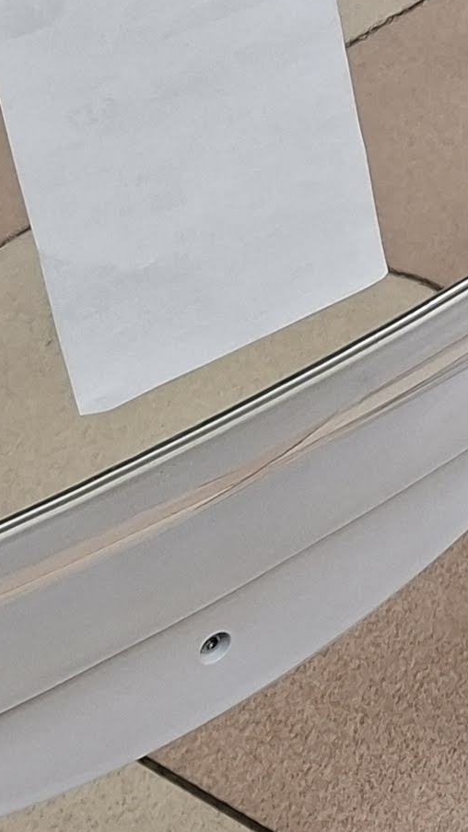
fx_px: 2449
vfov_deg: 18.0
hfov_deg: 9.9
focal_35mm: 111
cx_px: 1042
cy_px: -252
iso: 200
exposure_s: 1/60
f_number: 1.8
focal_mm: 5.54
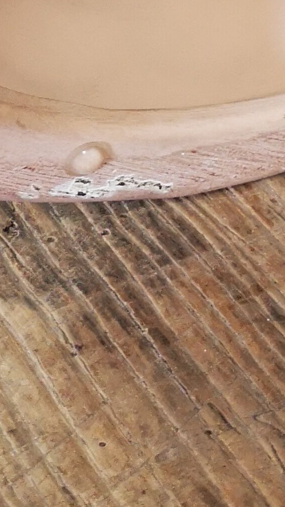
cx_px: 269
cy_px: -238
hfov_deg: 10.5
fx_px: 1545
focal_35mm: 115
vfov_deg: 17.0
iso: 200
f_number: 1.8
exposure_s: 1/33.3
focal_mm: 3.95
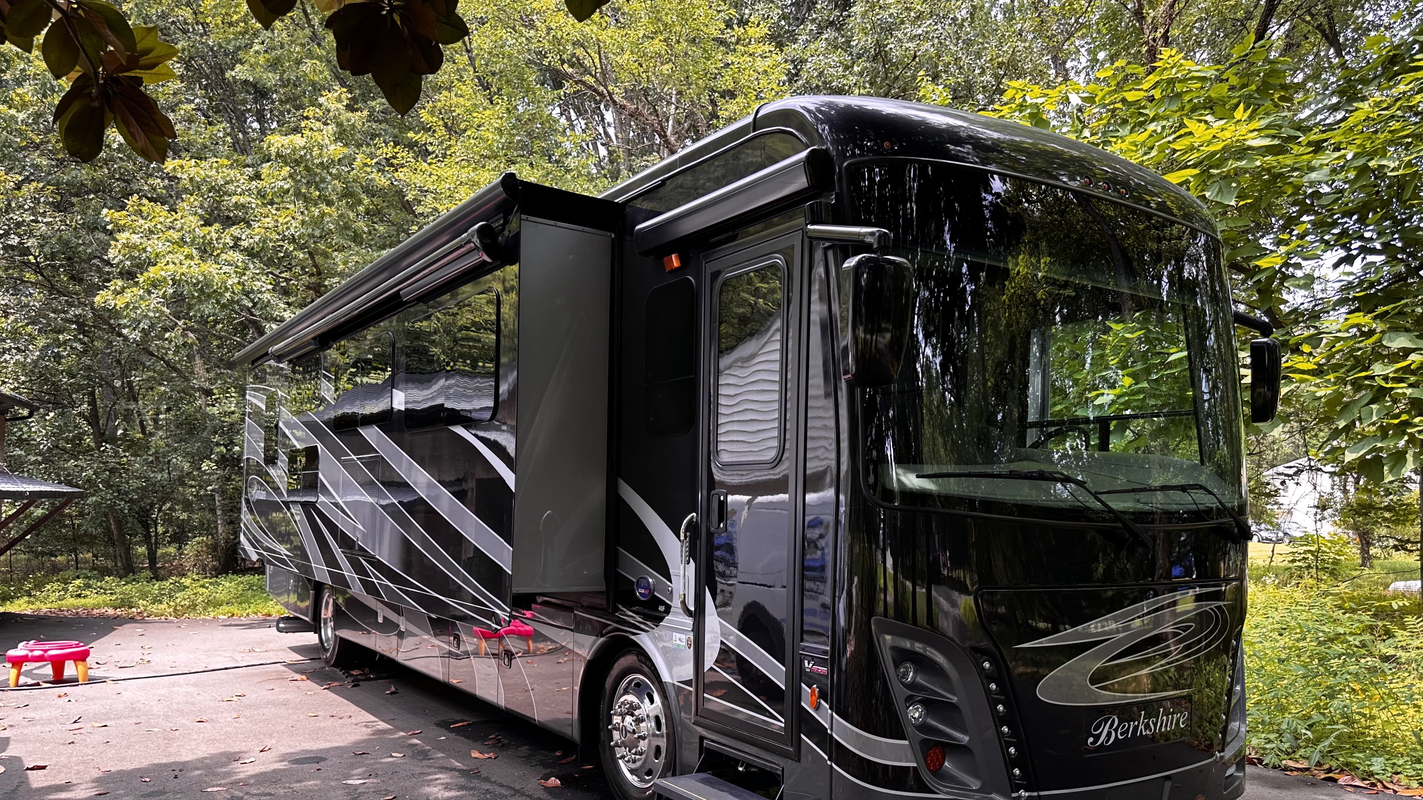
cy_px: 524
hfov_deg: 69.9
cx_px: 720
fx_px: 1019
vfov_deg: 42.4
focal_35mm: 27
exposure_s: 1/193
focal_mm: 6.86
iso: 64
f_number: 1.78
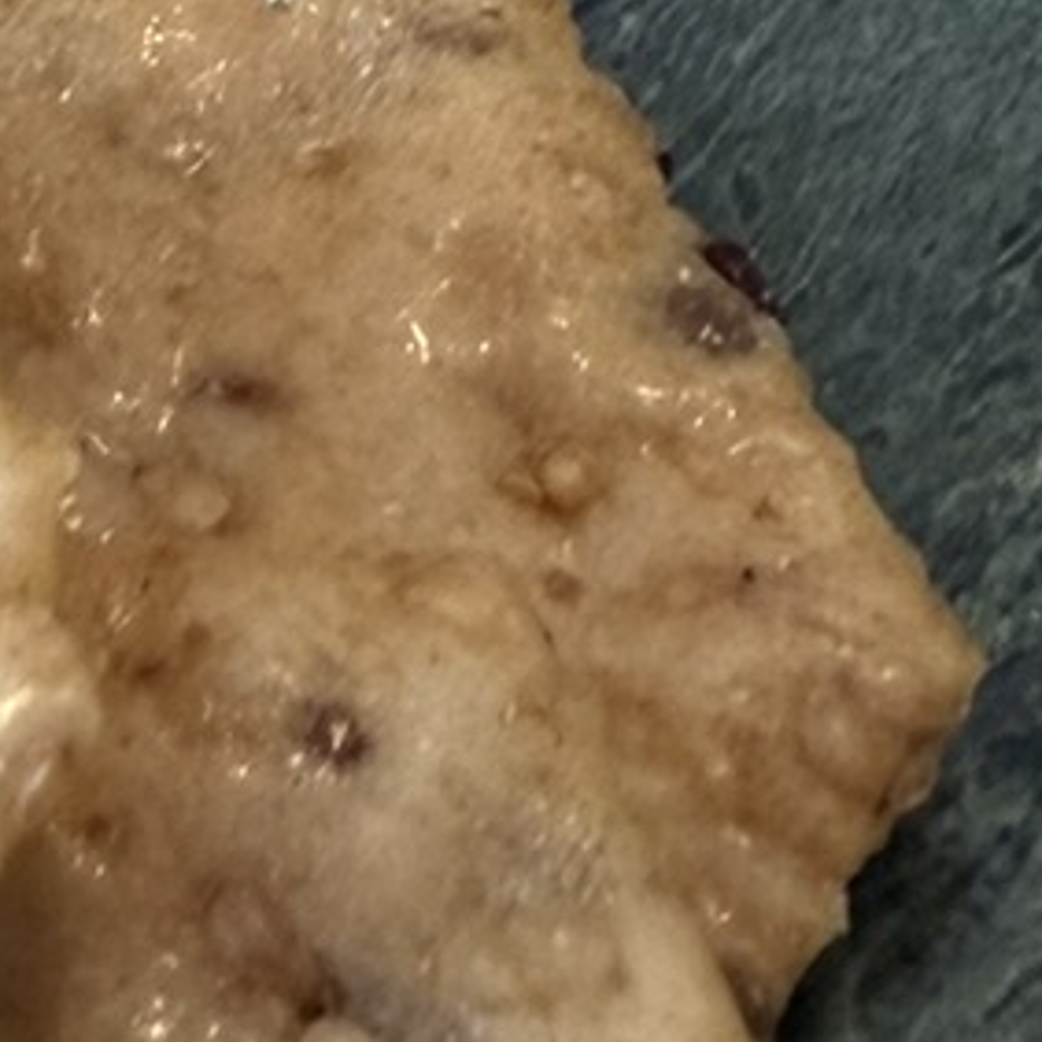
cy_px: -1131
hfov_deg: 11.3
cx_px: 647
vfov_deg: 10.3
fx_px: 5245
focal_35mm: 154
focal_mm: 2.22
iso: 200
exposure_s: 1/60
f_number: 2.2
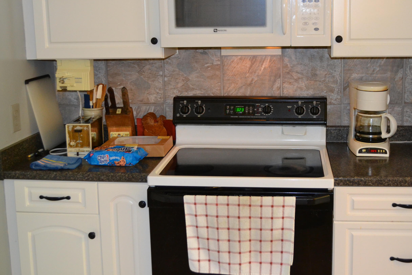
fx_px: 549
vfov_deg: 28.0
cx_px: 238
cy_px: 108
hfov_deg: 41.0
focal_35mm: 48
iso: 1800
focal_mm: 26
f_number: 4.2
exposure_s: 1/60
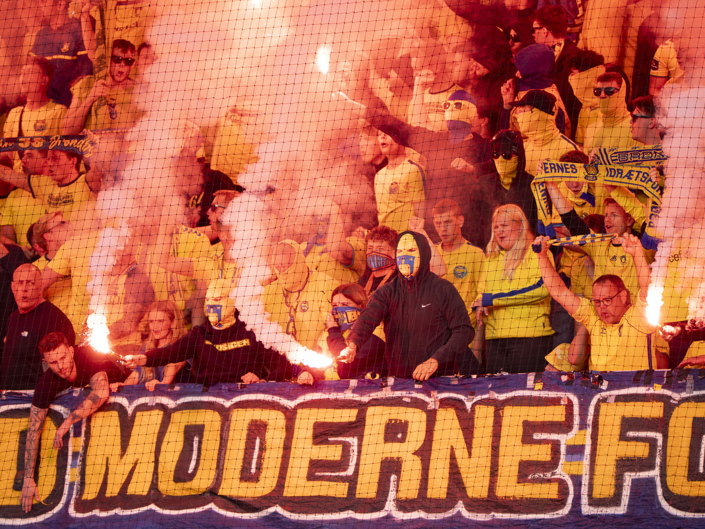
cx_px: 330
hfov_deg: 3.2
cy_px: 216
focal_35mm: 617
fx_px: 12567
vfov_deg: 2.4
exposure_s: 1/1250
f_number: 2.8
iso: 160
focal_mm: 400
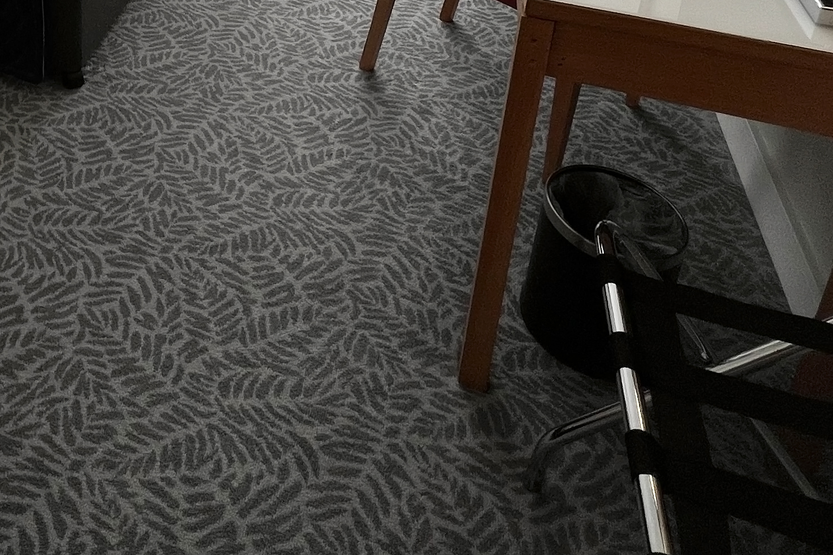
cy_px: -202
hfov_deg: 47.9
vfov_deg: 28.2
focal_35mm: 37
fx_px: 856
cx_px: 126
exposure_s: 1/490
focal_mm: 1.57
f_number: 1.8
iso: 32
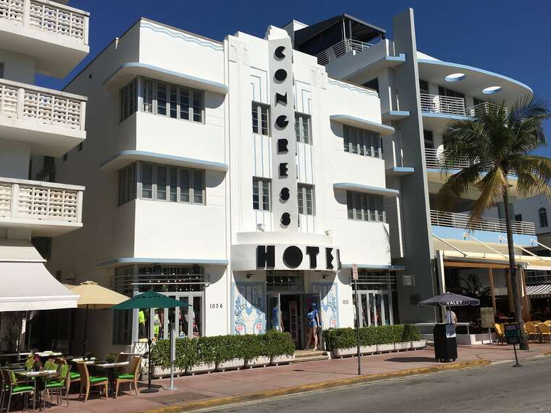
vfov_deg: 46.8
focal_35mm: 30
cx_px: 279
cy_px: 203
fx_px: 478
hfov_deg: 60.0
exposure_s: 1/5128
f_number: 2.2
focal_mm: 4.15
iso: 25
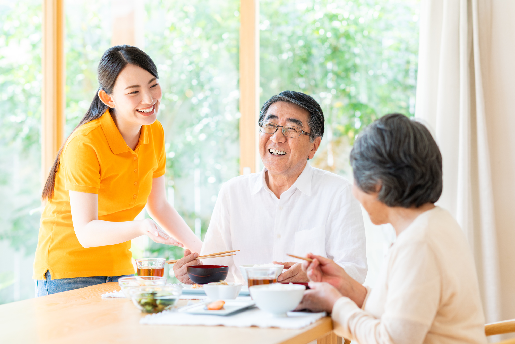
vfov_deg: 16.1
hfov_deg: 23.9
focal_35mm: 85
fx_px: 1216
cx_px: 258
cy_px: 172
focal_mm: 85
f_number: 3.2
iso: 320
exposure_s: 1/250
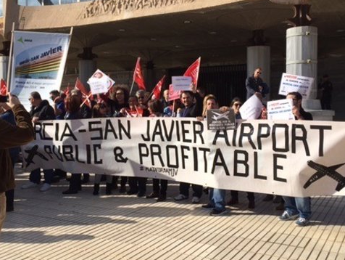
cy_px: 113
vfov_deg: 34.4
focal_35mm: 42
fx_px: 419
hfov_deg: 44.6
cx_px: 145
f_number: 2.2
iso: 32
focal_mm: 4.15
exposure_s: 1/2326
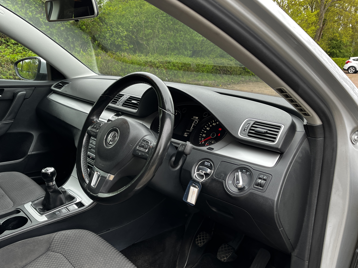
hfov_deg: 53.2
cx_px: 129
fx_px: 352
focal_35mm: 34
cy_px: 158
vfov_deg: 41.6
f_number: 1.6
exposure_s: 1/122
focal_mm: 5.1
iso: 64
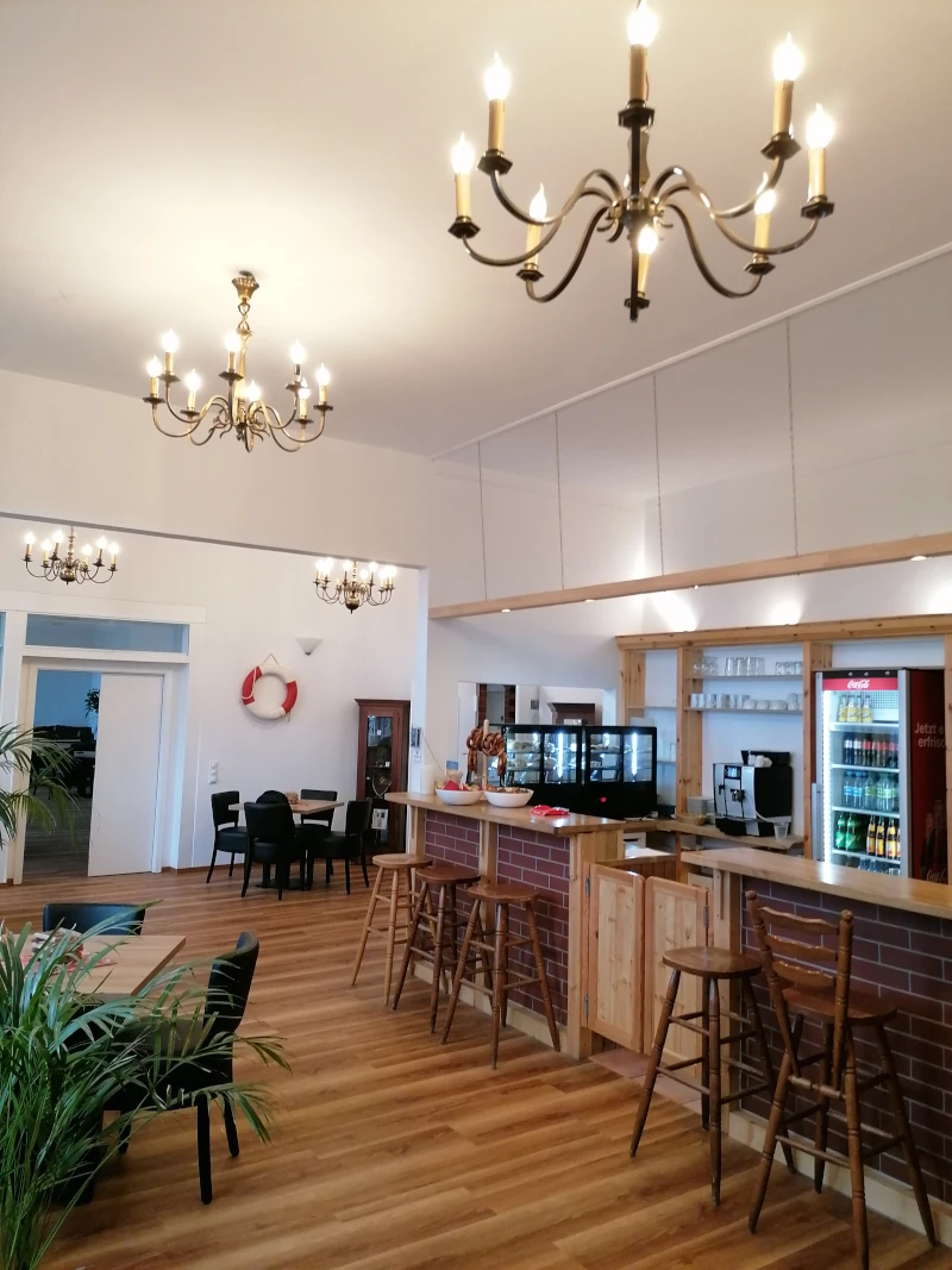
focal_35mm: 27
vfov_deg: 65.3
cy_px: 635
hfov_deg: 51.3
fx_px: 990
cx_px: 476
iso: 160
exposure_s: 1/33.3
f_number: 1.8
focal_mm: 4.75
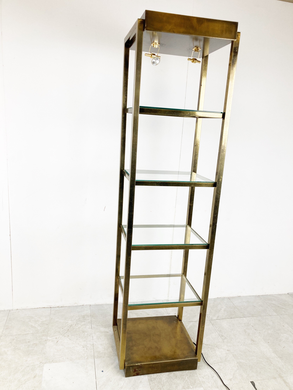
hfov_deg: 49.7
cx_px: 146
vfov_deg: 63.4
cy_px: 195
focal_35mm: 28
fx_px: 316
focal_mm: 3.99
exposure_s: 1/100
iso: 32
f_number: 1.8
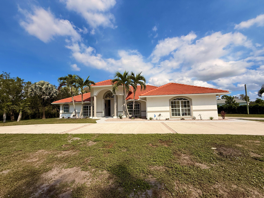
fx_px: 107
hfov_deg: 102.1
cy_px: 99
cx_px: 132
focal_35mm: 14
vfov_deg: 85.7
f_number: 2.2
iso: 50
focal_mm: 2.22
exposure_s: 1/4425
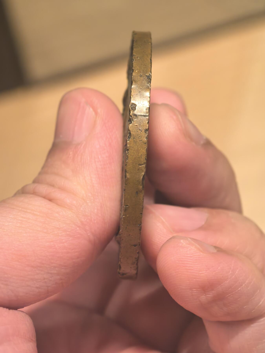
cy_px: 176
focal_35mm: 95
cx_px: 132
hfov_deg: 15.6
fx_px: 970
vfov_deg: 20.7
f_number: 3
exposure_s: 1/33.3
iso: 500
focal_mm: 14.6
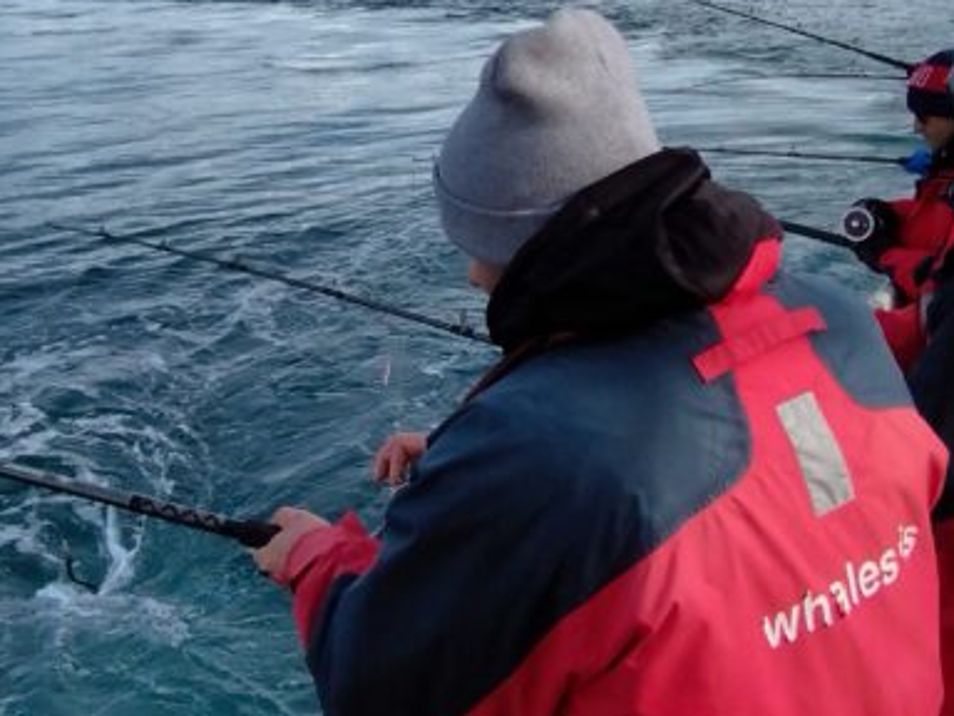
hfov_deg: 56.7
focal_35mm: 32
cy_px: 137
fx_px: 882
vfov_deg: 42.1
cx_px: 430
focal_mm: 1.65
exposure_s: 1/1600
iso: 50
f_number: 2.2
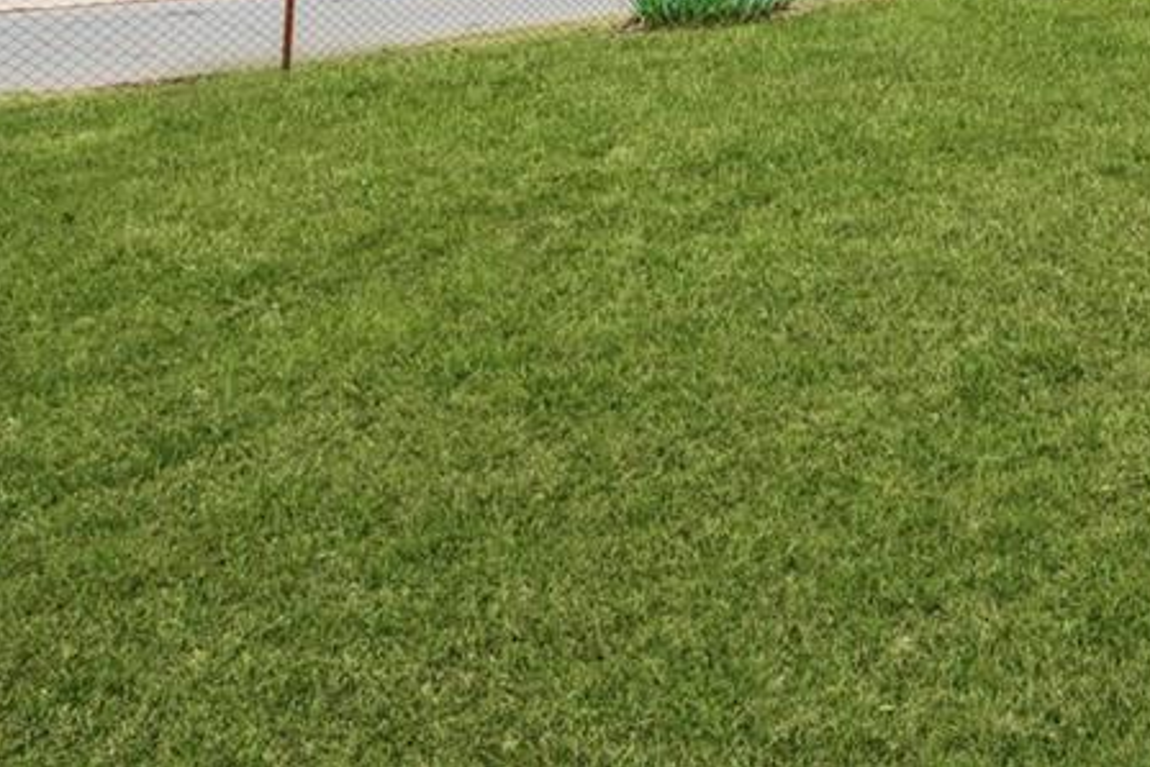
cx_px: 1266
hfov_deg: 44.6
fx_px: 1022
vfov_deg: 34.6
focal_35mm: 32
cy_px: -106
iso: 200
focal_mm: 14
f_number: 8
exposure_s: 1/160
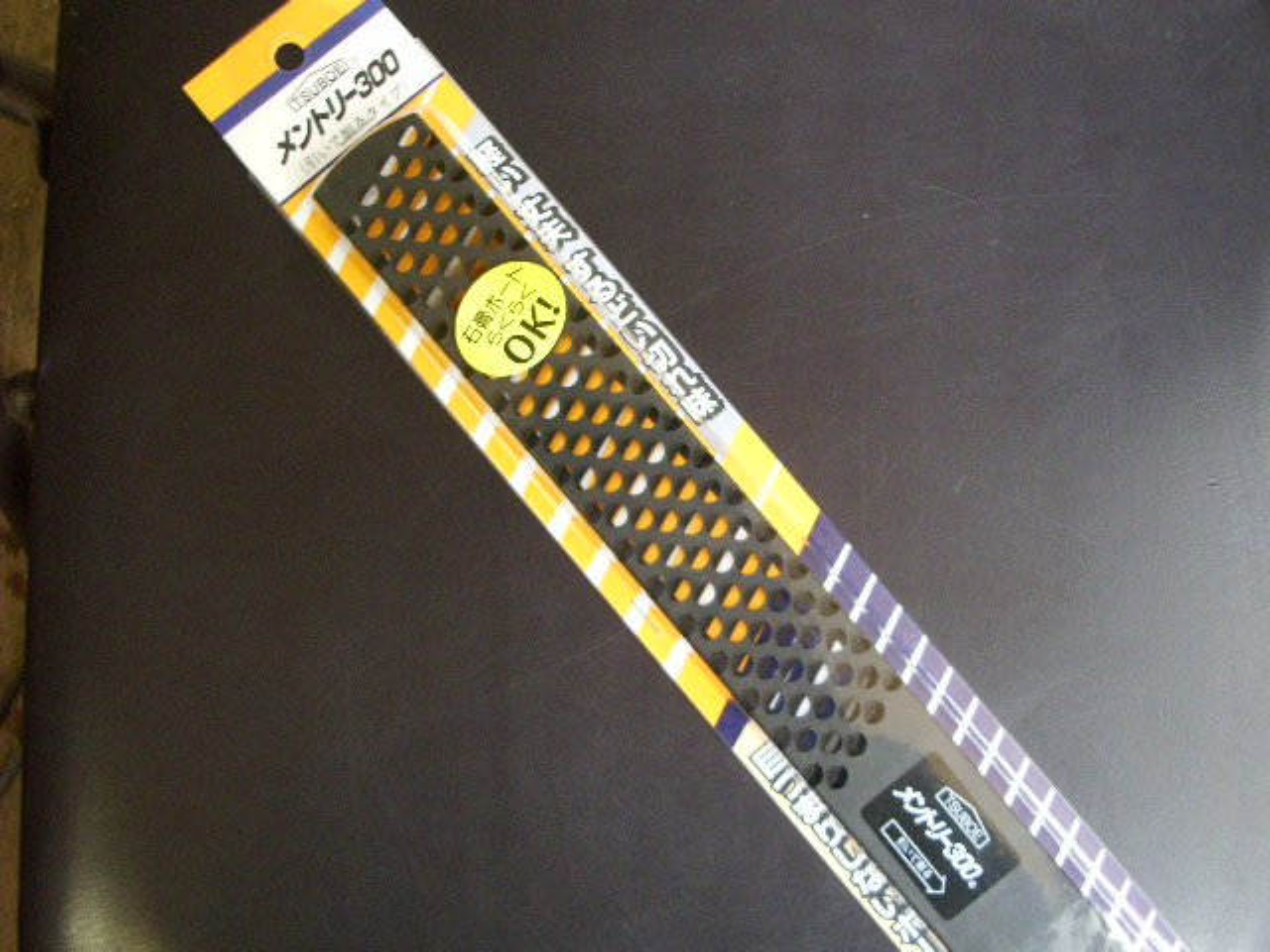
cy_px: 476
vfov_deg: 35.1
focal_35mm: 41
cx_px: 635
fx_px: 1504
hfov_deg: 45.8
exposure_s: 1/15
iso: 320
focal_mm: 6.8
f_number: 2.8
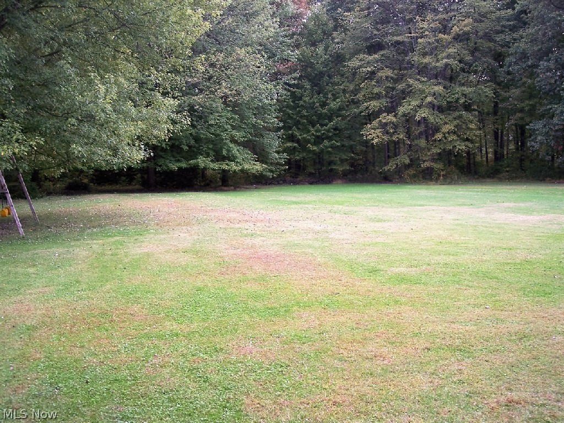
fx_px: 635
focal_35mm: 39
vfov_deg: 36.8
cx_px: 282
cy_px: 212
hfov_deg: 47.9
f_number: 2.8
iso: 100
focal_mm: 8
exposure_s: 1/60
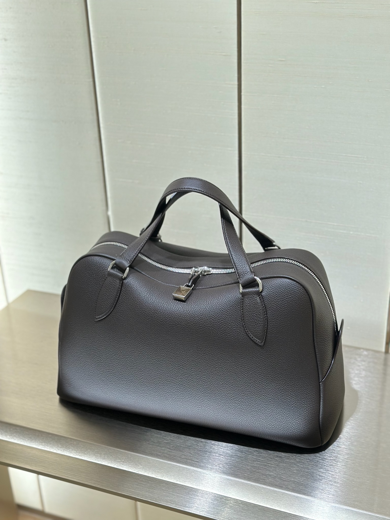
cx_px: 195
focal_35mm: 48
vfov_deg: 39.7
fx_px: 721
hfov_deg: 30.3
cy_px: 260
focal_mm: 6.86
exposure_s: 1/144
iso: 125
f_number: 1.78
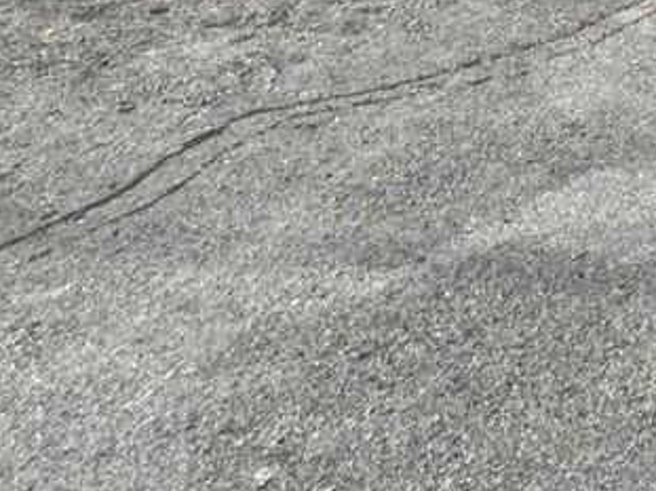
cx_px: 1179
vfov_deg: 13.7
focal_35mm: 72
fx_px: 1364
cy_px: -733
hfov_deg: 19.9
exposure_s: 1/2494
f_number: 2.2
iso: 50
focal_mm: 2.22
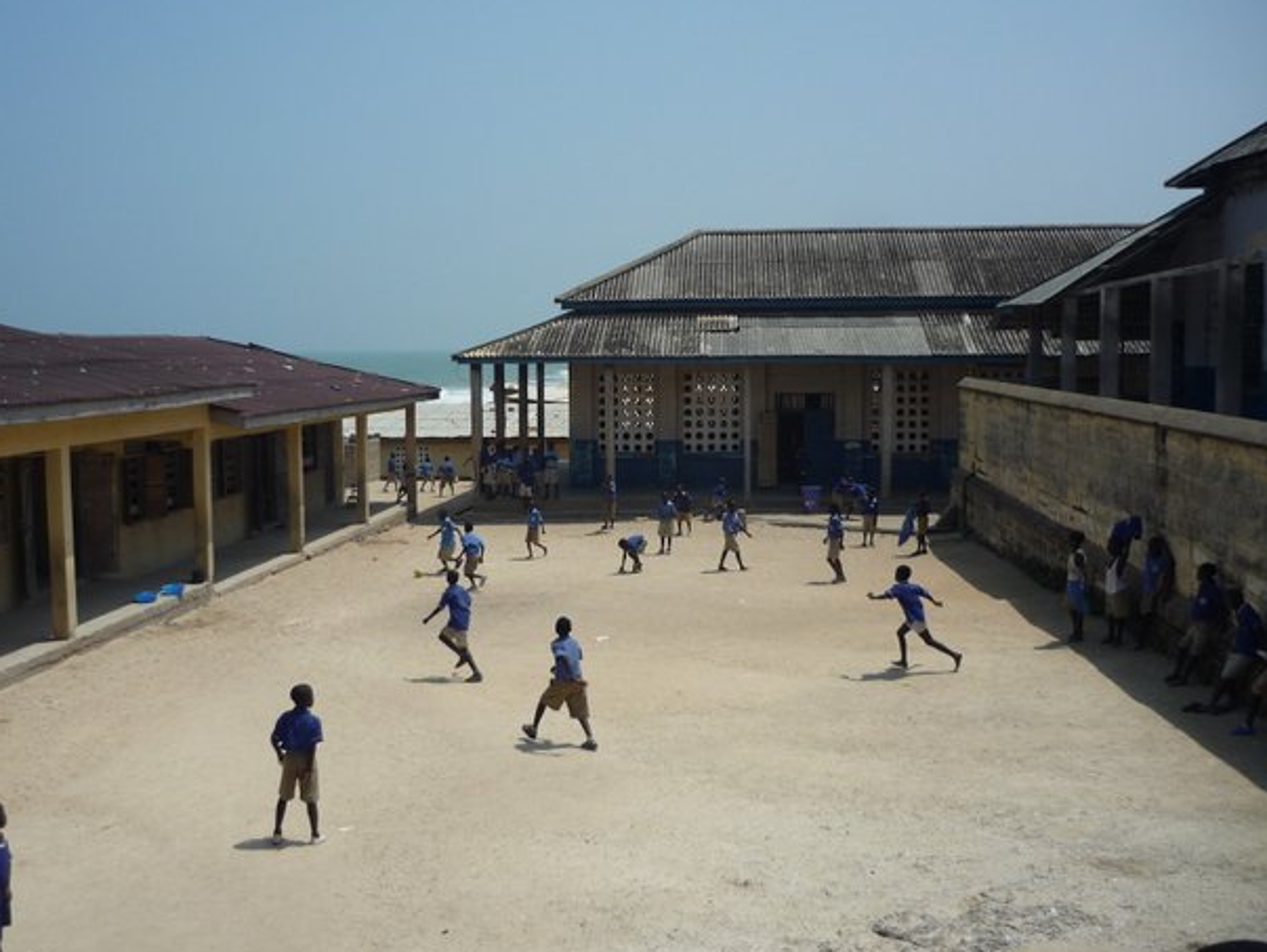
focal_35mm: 35
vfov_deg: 40.7
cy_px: 458
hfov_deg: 52.6
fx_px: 1282
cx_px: 597
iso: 100
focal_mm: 5.5
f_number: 8
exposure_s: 1/400
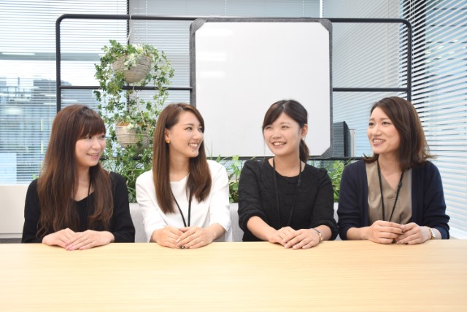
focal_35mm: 34
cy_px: 156
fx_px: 448
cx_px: 234
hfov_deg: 55.1
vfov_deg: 38.4
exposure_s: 1/10
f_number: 5
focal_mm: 23
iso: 250
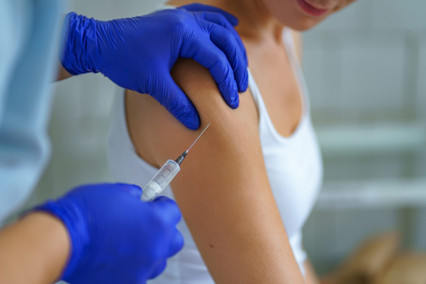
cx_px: 213
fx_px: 1006
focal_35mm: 85
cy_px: 142
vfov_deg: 16.1
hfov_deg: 23.9
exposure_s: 1/100
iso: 125
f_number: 1.8
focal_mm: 85
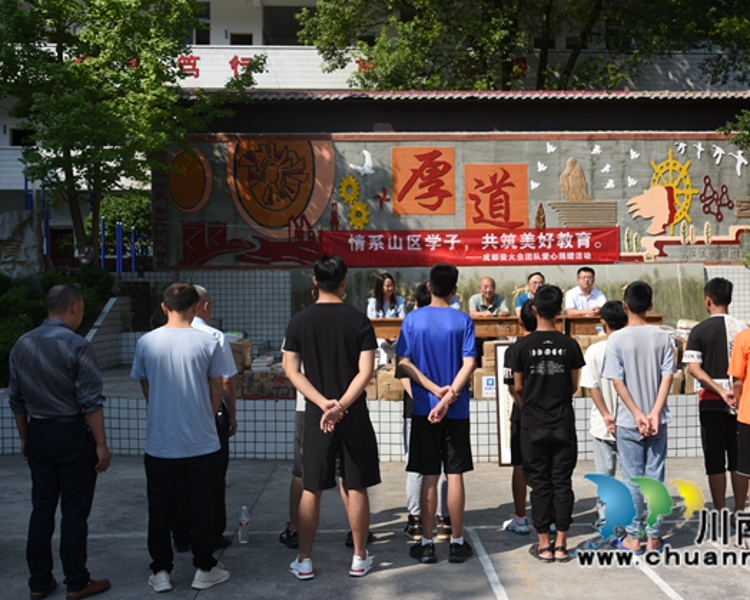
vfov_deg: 38.2
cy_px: 303
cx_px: 432
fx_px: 866
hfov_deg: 46.7
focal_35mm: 39
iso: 200
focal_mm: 34
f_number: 9
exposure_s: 1/320
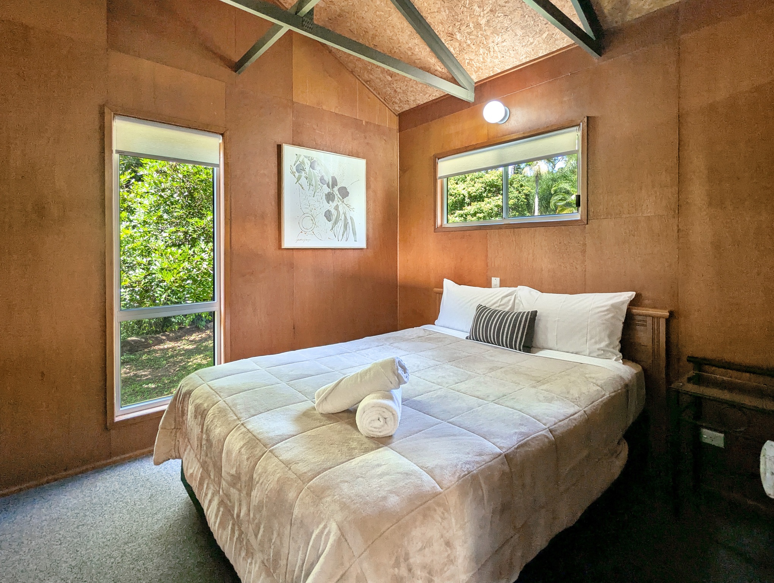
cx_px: 387
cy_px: 292
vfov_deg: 78.2
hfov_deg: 94.4
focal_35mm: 16
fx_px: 358
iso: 68
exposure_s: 1/60
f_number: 2.2
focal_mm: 2.35
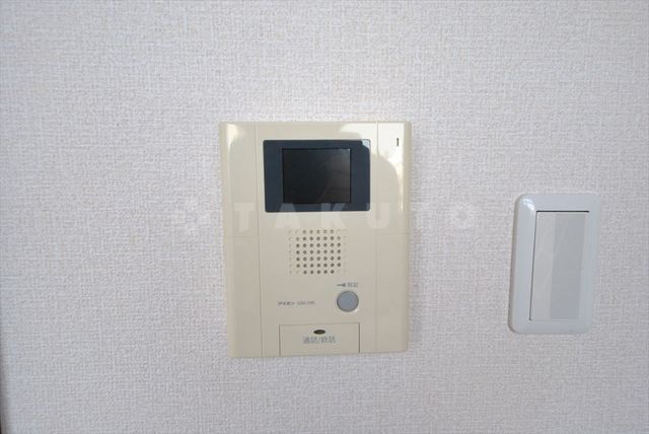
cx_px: 324
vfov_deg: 53.2
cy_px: 217
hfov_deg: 73.7
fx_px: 433
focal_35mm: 24
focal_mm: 16
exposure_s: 1/125
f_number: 5.6
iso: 800
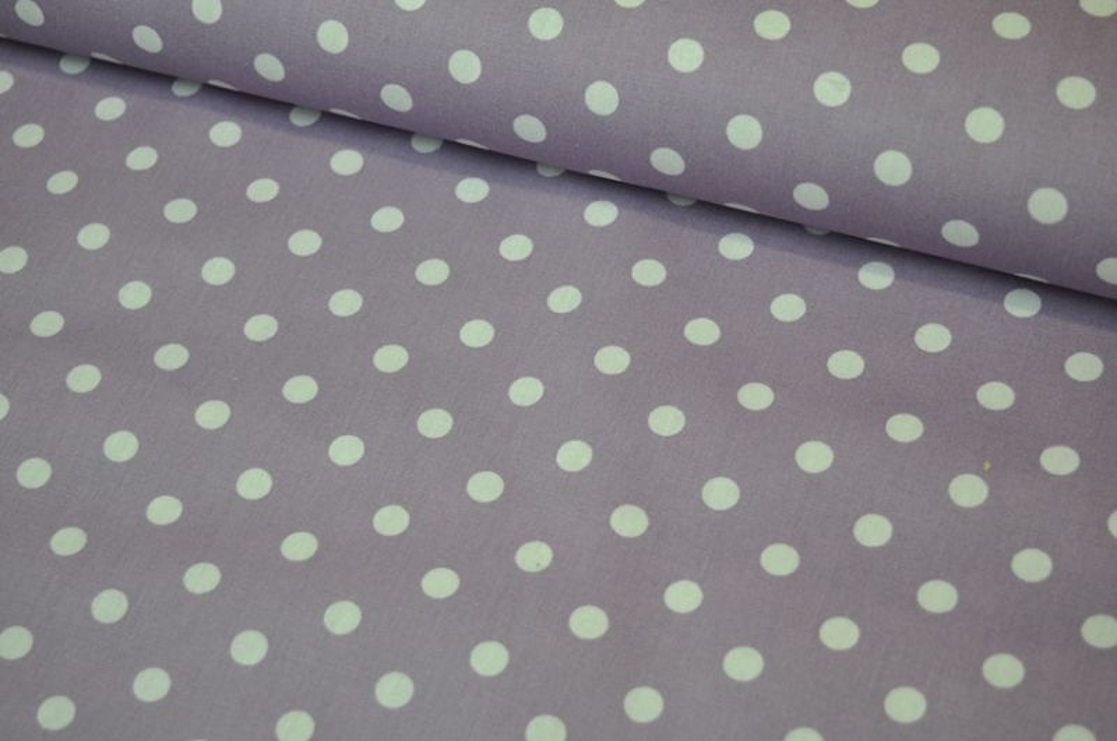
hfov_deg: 33.4
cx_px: 558
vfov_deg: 22.6
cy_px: 370
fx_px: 1859
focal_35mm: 60
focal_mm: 40
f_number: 5
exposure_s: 1/100
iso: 400
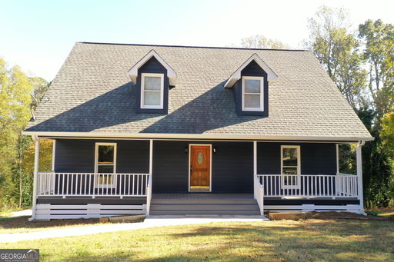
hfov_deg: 65.5
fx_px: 306
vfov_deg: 46.4
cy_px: 131
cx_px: 197
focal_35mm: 28
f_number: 4.5
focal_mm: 10.26
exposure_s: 1/120
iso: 100
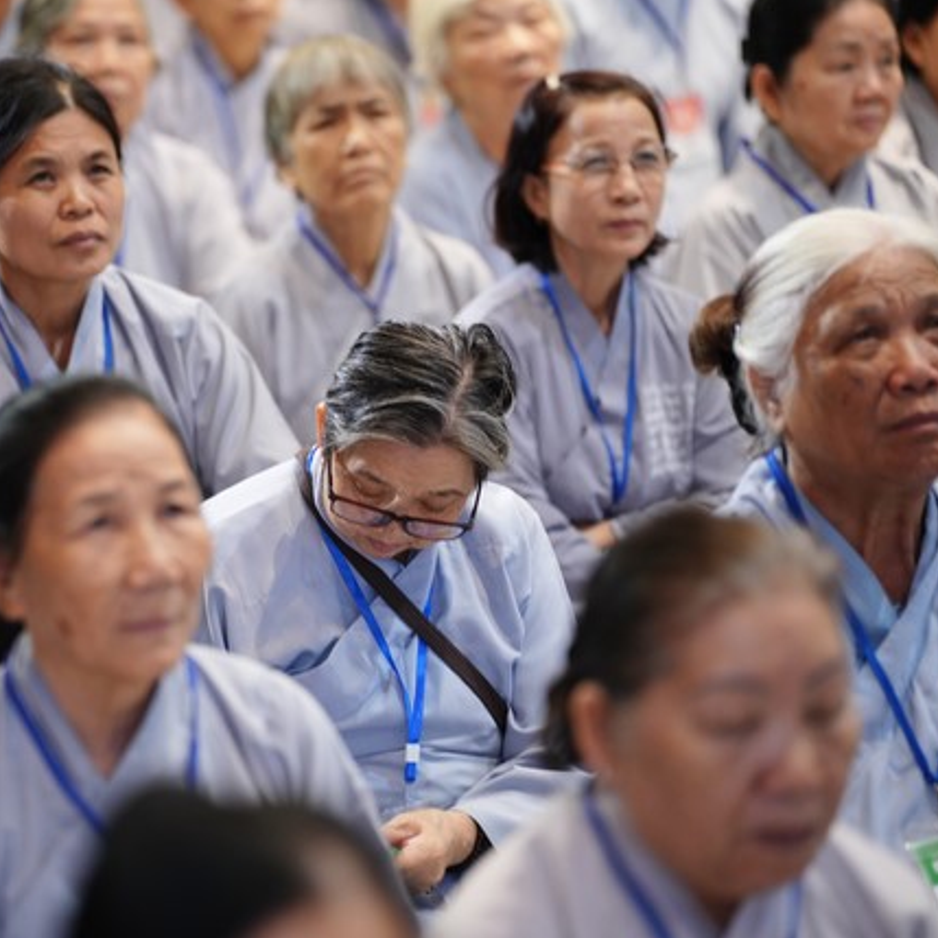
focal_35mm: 193
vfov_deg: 9.1
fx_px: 5917
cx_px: 245
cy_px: 467
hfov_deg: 9.1
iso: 2000
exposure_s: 1/100
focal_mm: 150
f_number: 2.8
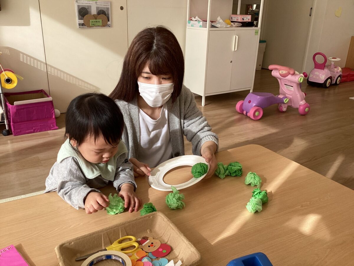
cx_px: 177
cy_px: 133
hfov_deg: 58.4
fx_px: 317
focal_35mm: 31
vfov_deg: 45.4
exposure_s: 1/188
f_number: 2.4
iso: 25
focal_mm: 3.3
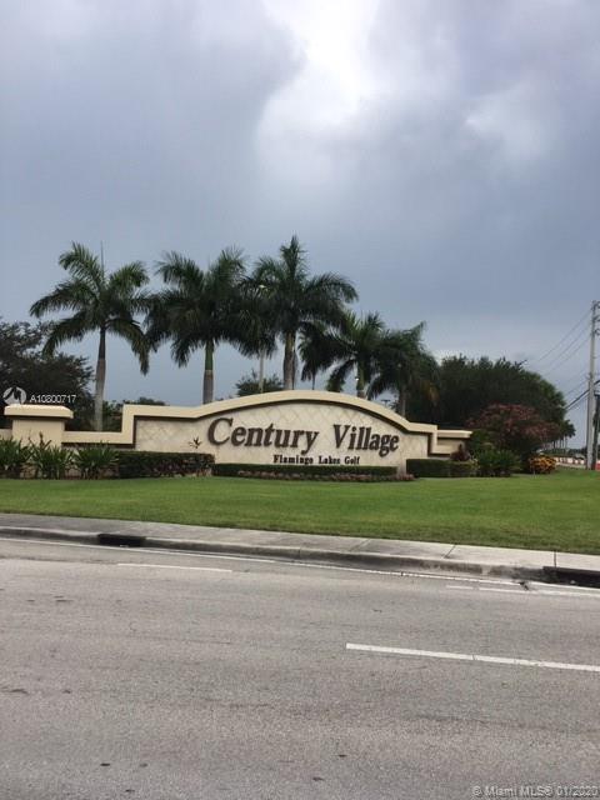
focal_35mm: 29
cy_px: 400
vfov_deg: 61.7
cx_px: 300
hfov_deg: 48.2
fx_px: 670
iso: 25
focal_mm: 4.15
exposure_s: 1/1183
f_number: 2.2
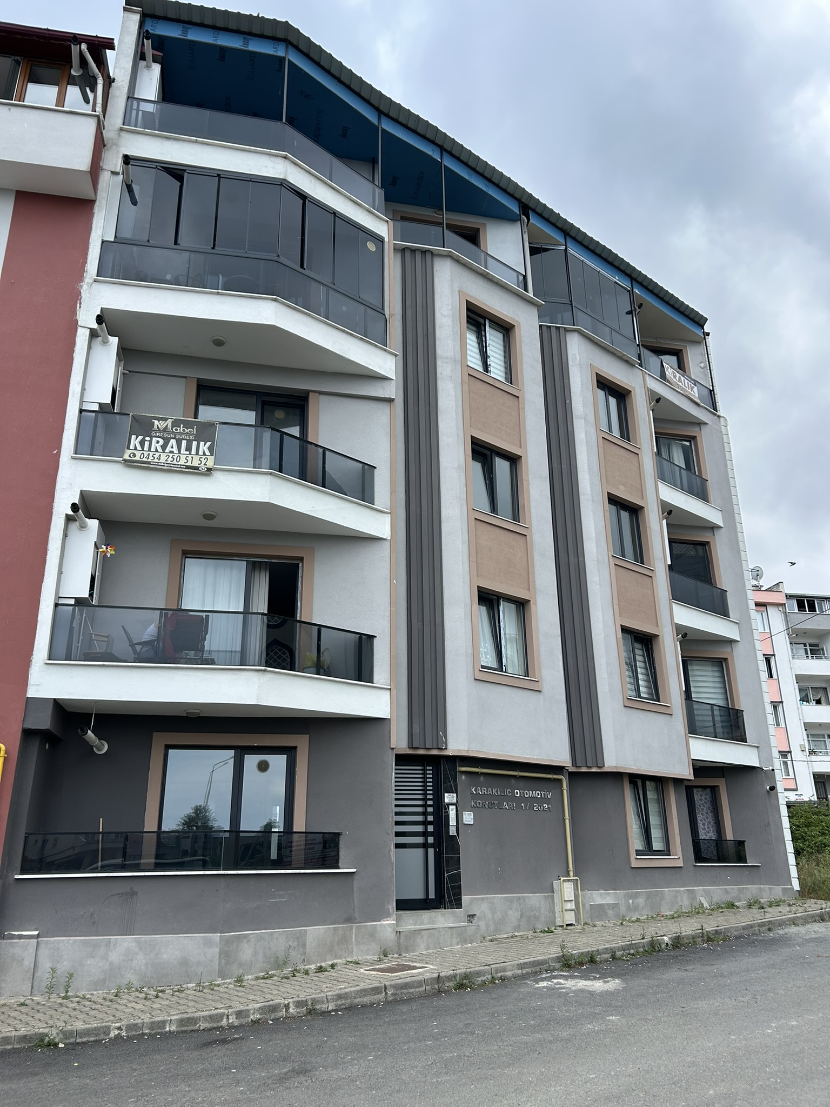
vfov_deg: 67.3
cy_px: 554
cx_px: 415
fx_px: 831
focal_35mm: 26
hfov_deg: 53.1
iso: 50
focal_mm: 5.7
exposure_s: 1/1669
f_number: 1.5
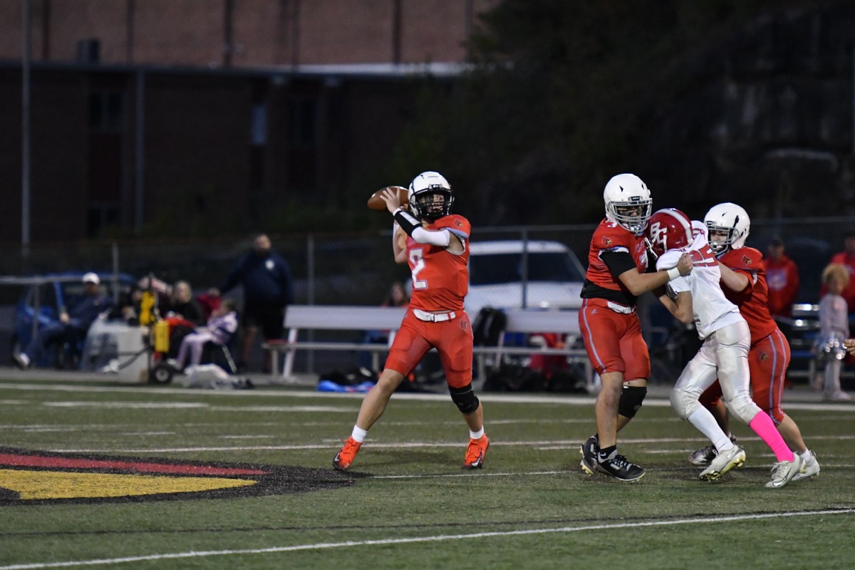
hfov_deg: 8.3
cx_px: 428
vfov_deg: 5.6
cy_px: 285
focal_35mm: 248
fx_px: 5878
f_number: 2.8
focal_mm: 165
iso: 6400
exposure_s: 1/1250
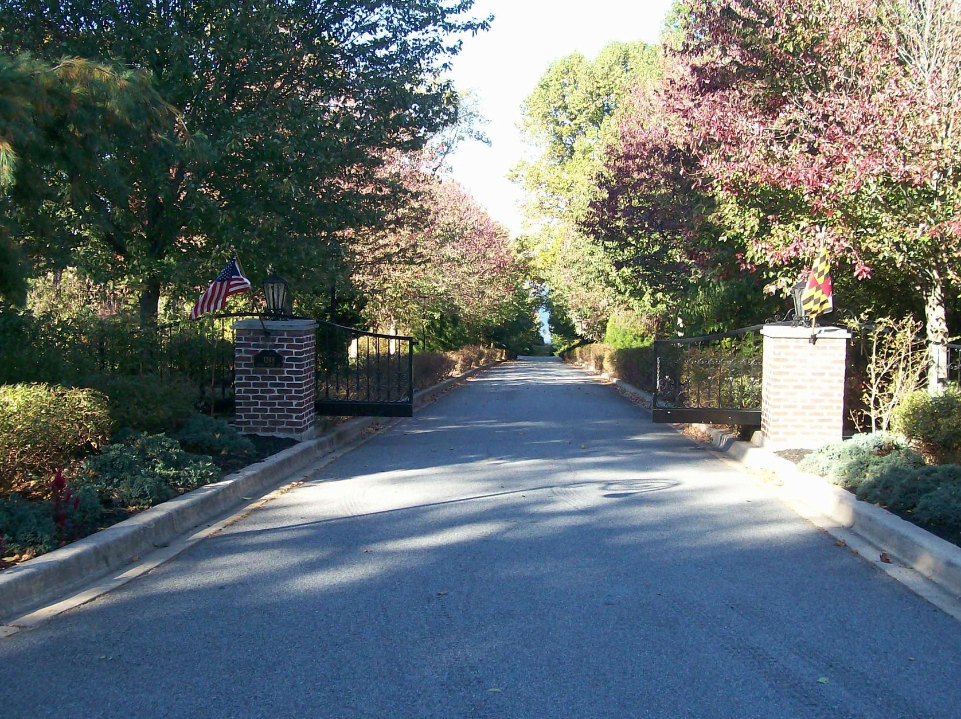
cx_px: 444
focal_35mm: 44
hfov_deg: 42.9
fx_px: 1220
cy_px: 356
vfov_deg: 32.8
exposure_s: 1/264
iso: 80
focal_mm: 6
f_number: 2.7
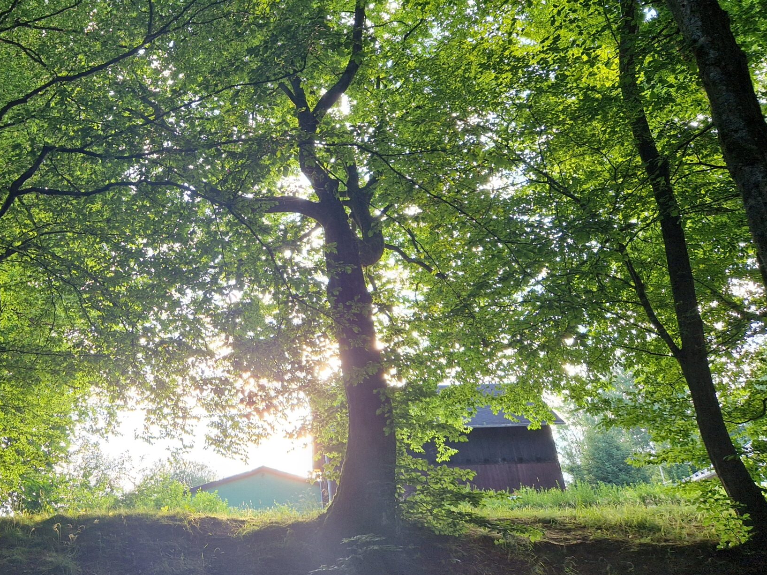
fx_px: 798
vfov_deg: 39.0
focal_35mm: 36
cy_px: 170
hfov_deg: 49.6
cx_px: 207
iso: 64
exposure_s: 1/180
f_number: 1.8
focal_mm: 5.4
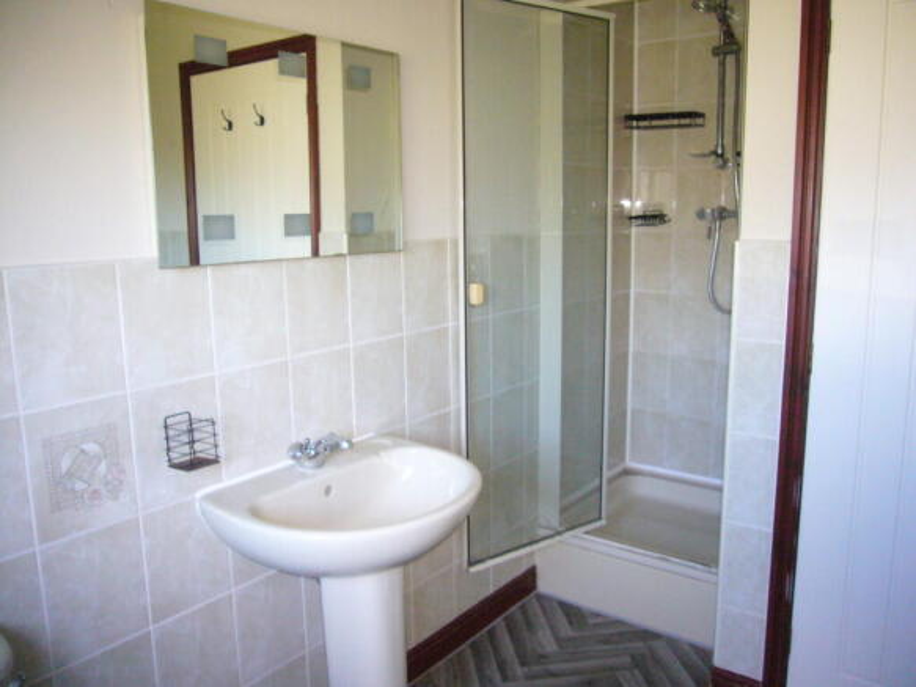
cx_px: 458
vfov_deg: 49.7
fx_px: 741
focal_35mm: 28
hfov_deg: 63.5
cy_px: 344
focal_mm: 4.6
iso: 320
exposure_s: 1/30
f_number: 2.8
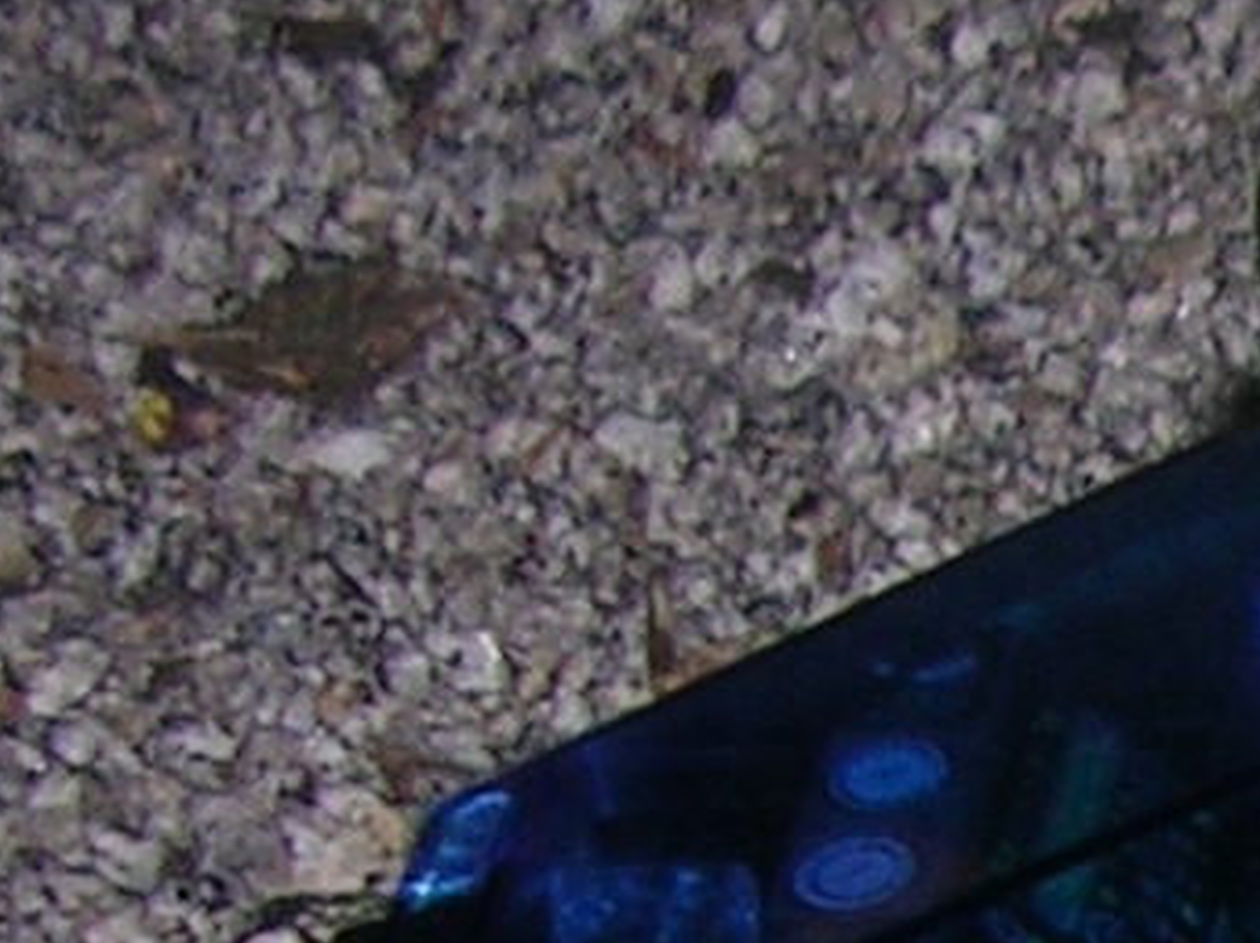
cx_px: 3416
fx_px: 8184
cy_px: 1653
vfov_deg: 6.5
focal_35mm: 225
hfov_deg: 7.9
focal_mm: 5.8
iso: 50
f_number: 2.8
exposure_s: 1/60.1
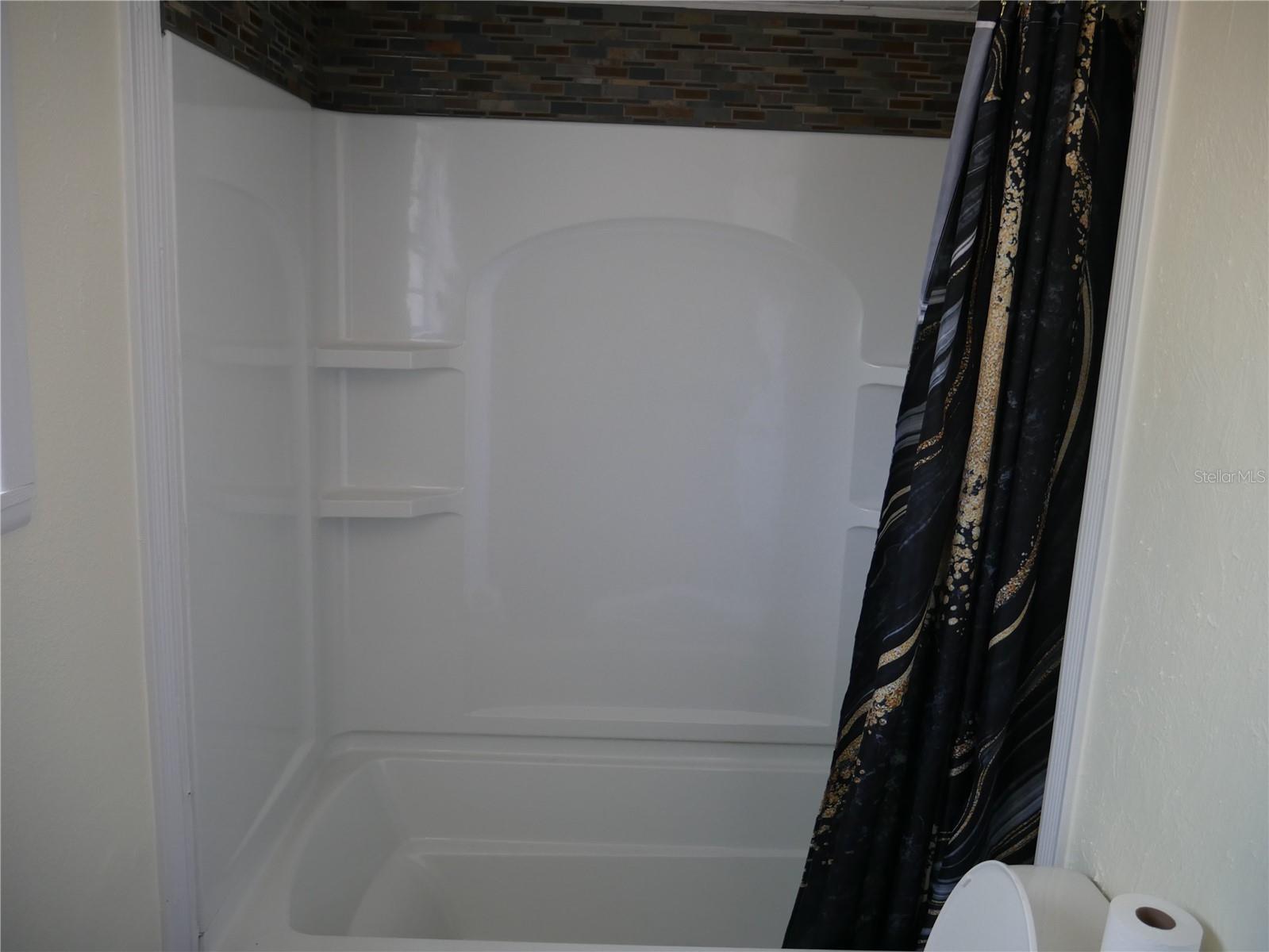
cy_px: 476
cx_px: 634
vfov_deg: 49.8
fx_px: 1027
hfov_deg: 63.4
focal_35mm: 28
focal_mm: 14
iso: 640
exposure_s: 1/60
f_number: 3.5
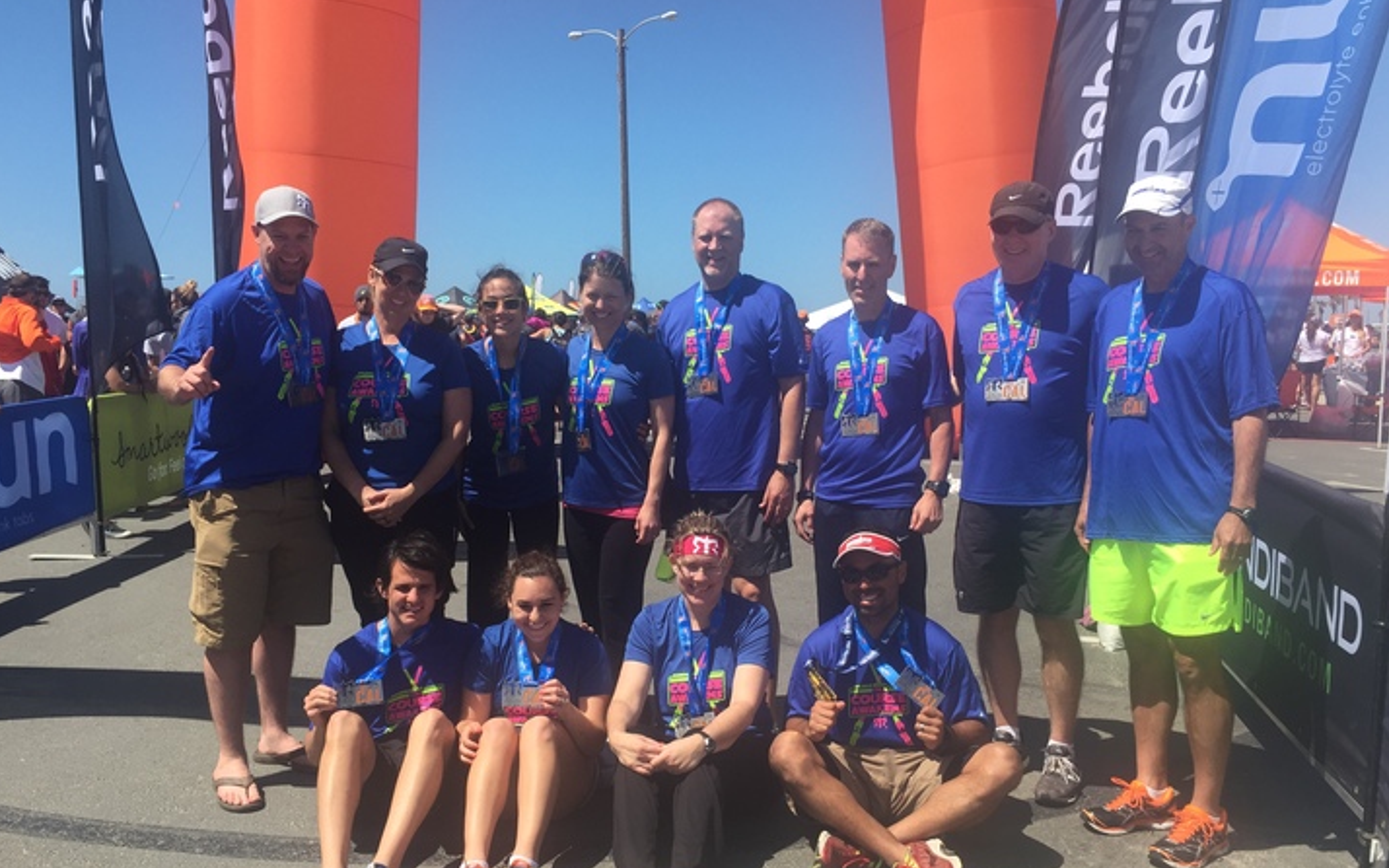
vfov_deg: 40.5
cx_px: 691
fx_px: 1173
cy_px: 504
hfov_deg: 61.2
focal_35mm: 31
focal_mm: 4.15
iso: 32
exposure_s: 1/1582
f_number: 2.2
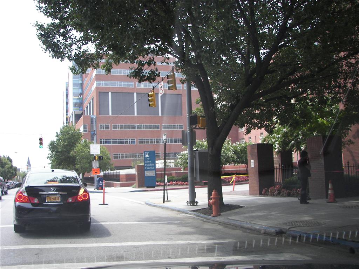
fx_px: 373
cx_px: 180
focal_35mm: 36
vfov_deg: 39.7
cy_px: 134
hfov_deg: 51.4
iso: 64
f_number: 2.8
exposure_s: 1/320
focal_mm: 6
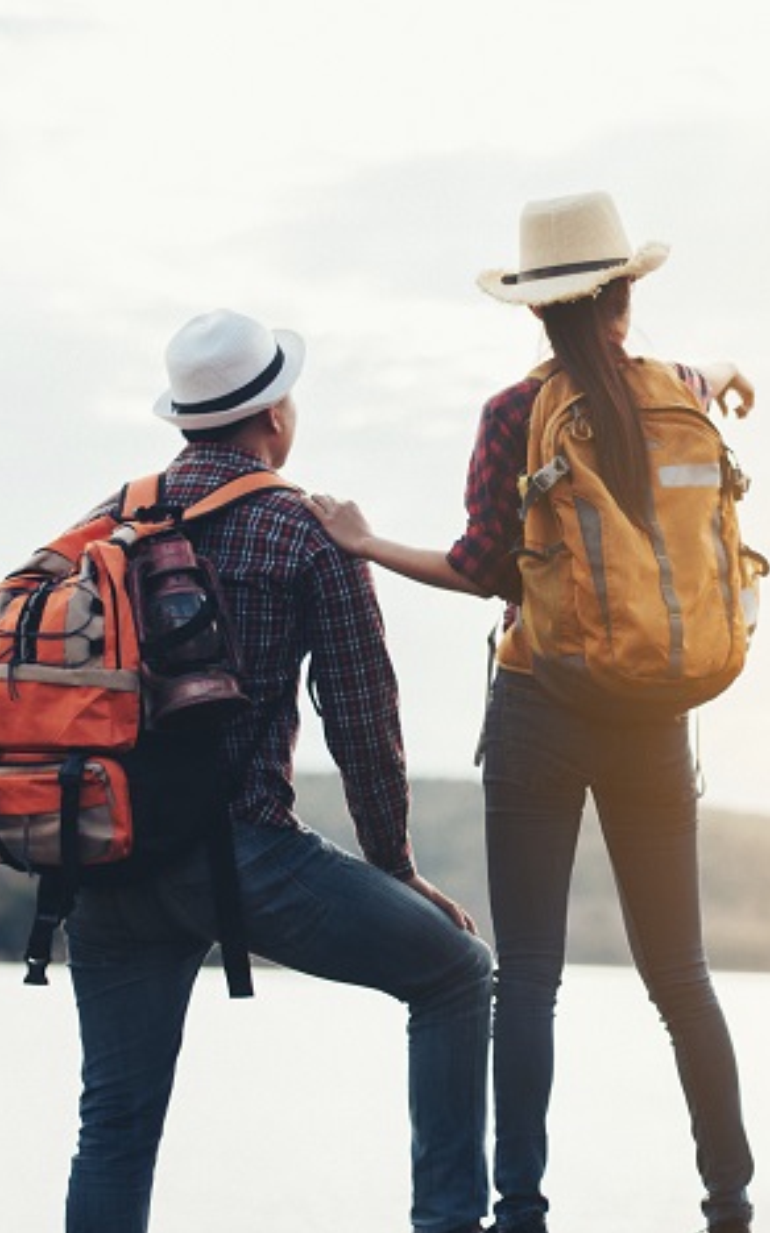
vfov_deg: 19.1
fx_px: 3664
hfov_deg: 11.8
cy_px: 744
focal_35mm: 109
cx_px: 812
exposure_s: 1/800
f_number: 2
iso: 100
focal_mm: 50
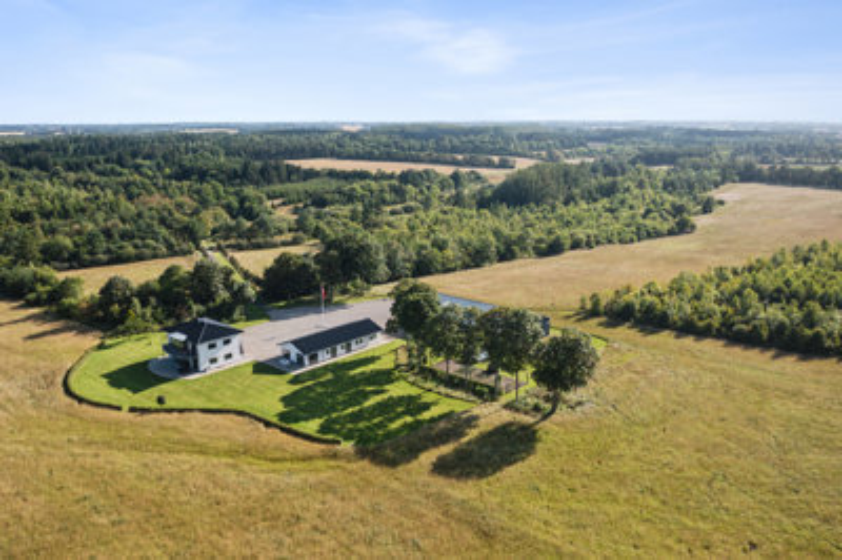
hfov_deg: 65.5
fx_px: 654
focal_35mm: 28
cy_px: 280
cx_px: 421
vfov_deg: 46.3
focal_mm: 10.26
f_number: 8
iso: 100
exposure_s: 1/1250
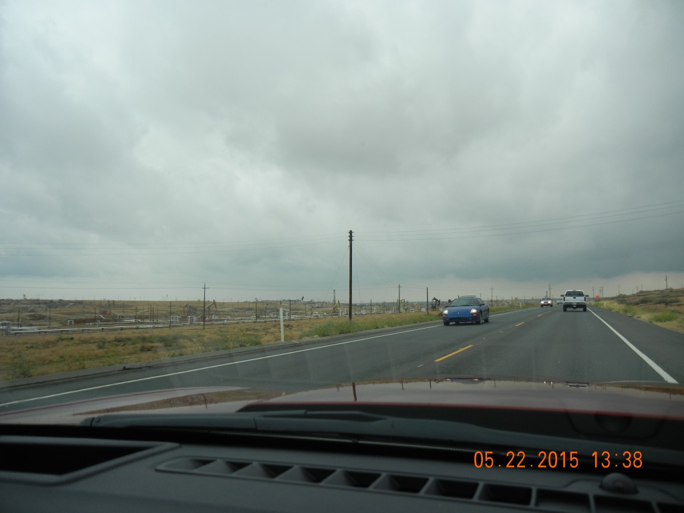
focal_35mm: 30
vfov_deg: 46.8
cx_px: 342
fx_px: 593
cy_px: 256
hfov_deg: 60.0
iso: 160
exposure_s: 1/830
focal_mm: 5.4
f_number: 3.5
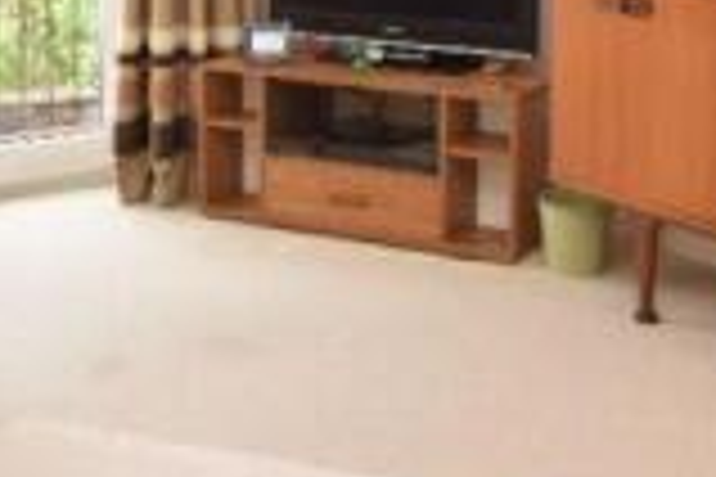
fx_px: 1472
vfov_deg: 17.6
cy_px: -83
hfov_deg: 27.3
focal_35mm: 74
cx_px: 385
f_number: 4.5
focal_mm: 12
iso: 100
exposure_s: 1/60
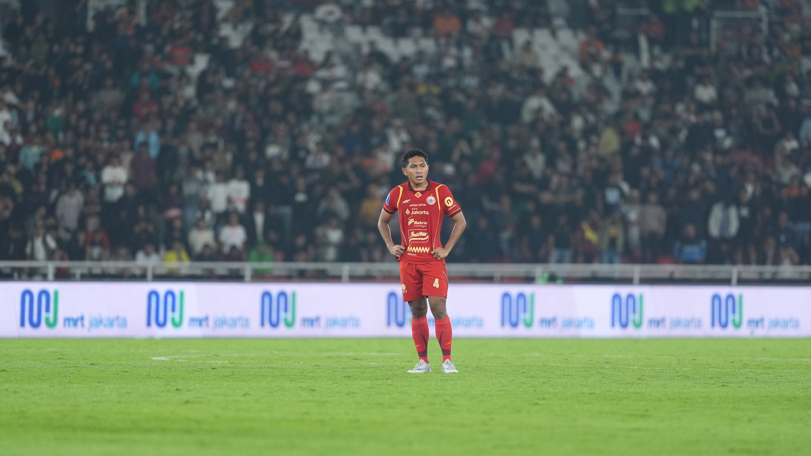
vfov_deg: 3.3
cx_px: 425
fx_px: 7892
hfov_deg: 5.9
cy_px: 227
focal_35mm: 367
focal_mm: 300
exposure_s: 1/1600
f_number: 2.8
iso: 2000
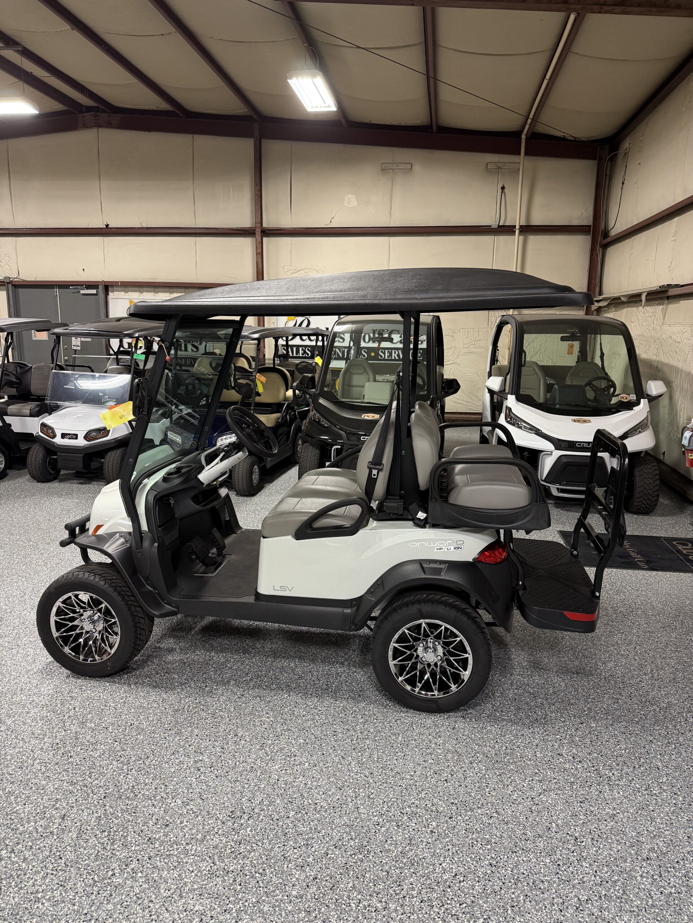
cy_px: 462
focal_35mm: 24
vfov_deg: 71.6
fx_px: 641
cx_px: 346
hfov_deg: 56.8
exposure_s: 1/60
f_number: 1.78
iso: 200
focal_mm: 6.76
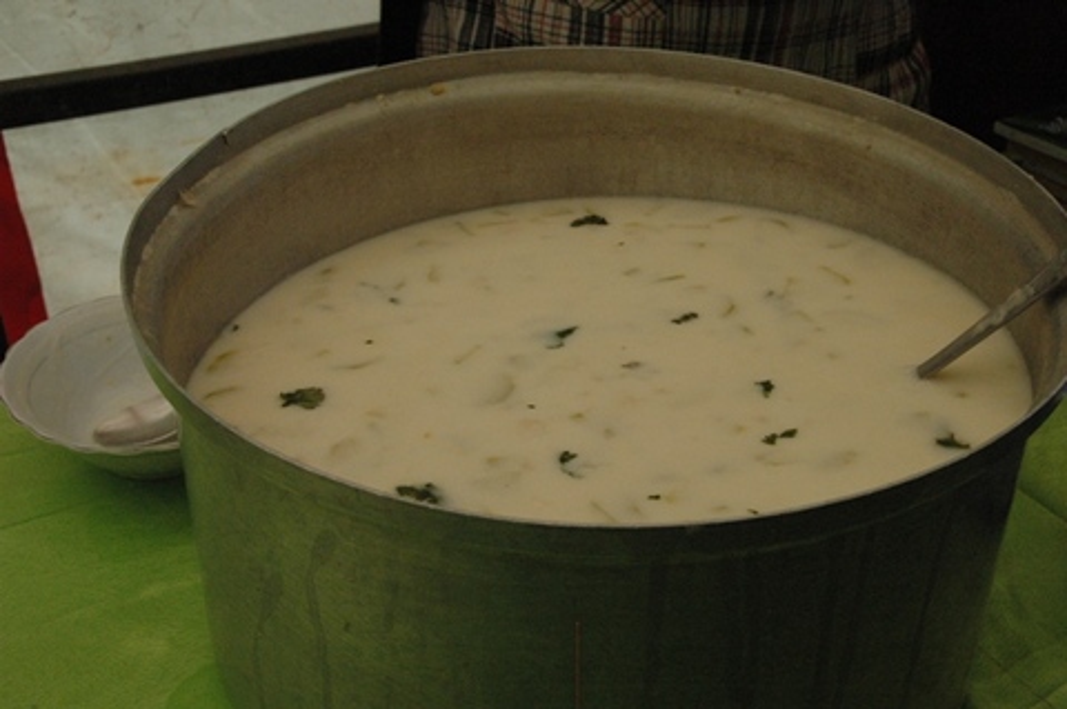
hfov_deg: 41.2
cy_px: 354
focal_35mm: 48
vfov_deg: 28.0
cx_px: 534
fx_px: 1421
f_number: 11
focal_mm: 32
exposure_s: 1/500
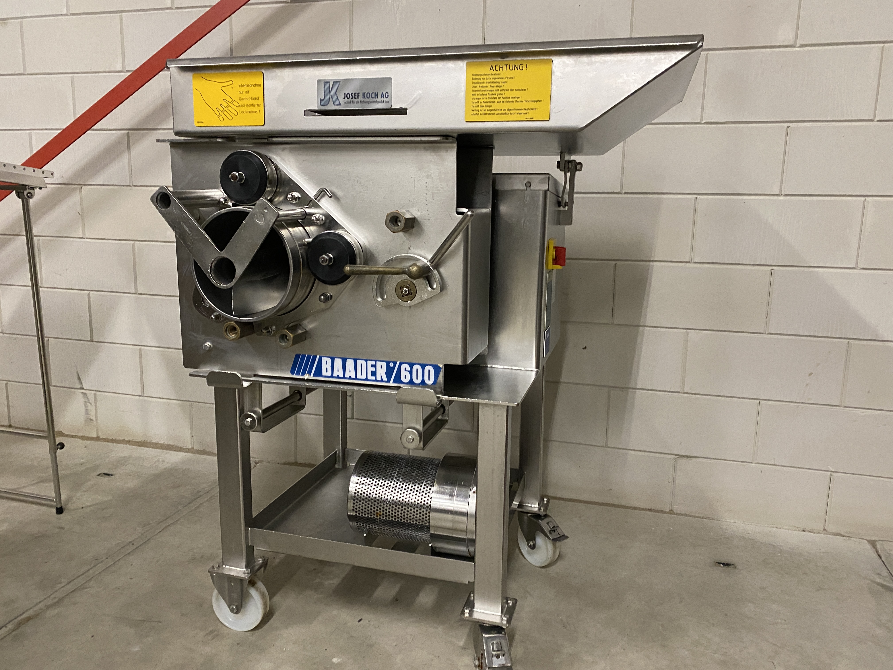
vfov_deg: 53.1
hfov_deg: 67.3
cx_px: 446
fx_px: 671
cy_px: 335
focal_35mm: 26
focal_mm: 4.25
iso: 400
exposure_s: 1/50
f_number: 1.8
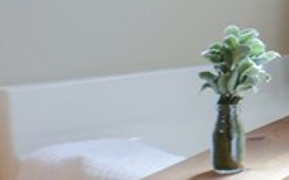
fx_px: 1339
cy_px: -3
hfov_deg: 10.9
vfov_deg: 7.7
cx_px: 640
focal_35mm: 170
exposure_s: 1/125
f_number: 5.6
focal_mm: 18
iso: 400
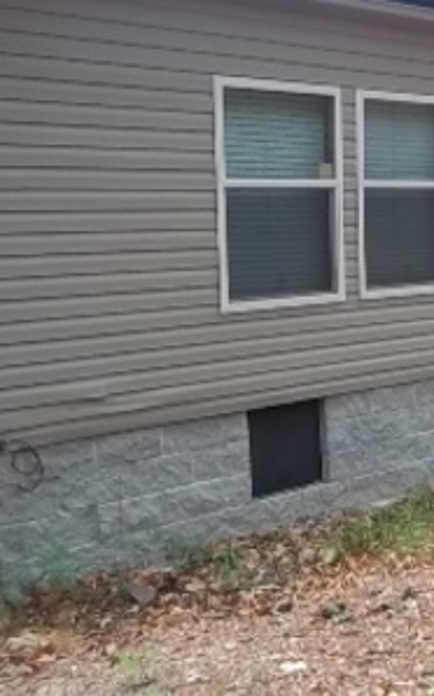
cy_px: 333
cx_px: 546
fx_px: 1080
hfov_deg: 20.9
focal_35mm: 57
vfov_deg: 35.7
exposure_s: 1/250
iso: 80
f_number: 2.9
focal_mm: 5.7
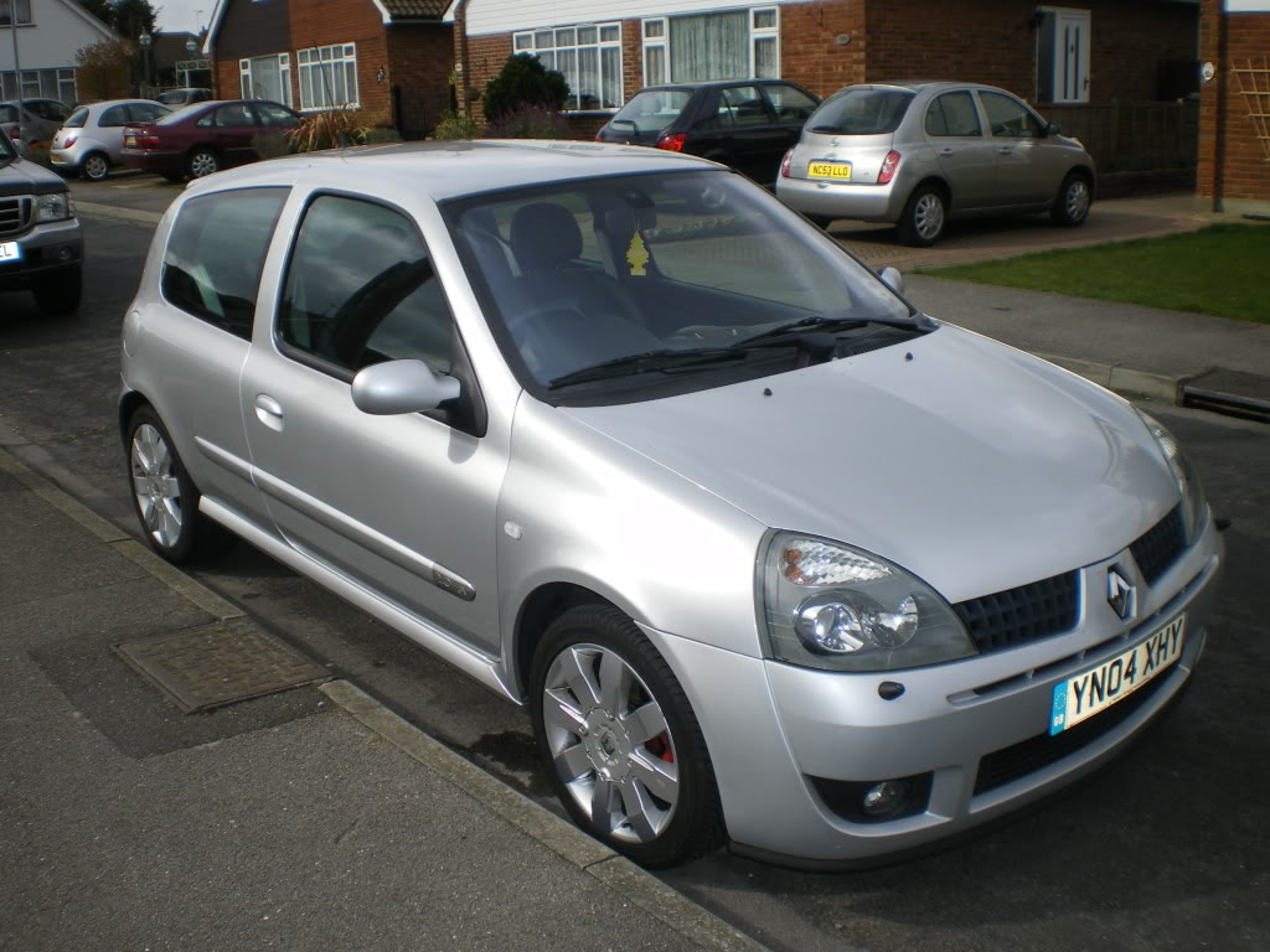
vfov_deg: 39.7
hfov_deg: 51.4
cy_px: 476
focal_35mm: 36
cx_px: 635
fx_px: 1321
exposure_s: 1/500
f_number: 4.6
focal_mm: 6.3
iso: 64
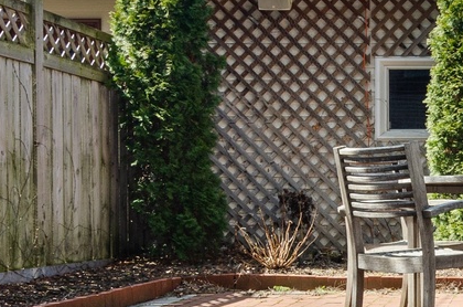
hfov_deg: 26.8
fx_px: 898
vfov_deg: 19.3
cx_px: 497
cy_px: 213
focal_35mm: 70
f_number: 8
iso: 200
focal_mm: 12
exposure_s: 1/125
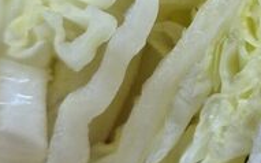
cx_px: 328
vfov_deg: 10.0
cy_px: 60
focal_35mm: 131
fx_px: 931
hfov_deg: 15.3
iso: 160
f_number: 1.8
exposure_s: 1/180
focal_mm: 5.4
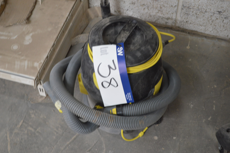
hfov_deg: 33.4
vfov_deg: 22.6
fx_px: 383
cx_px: 115
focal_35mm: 60
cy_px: 76
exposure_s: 1/15
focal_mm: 40
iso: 1100
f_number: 5.3
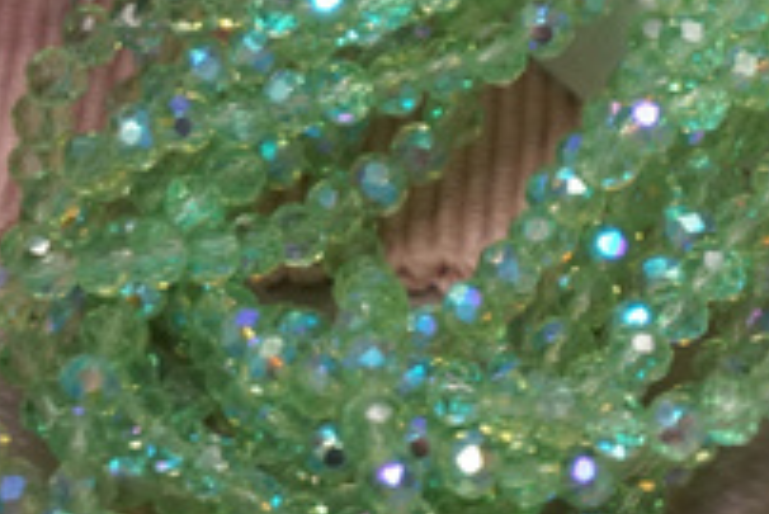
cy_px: 133
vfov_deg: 9.1
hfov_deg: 13.6
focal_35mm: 150
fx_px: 3209
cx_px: 617
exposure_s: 1/80
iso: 2000
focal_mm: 45
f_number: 5.6
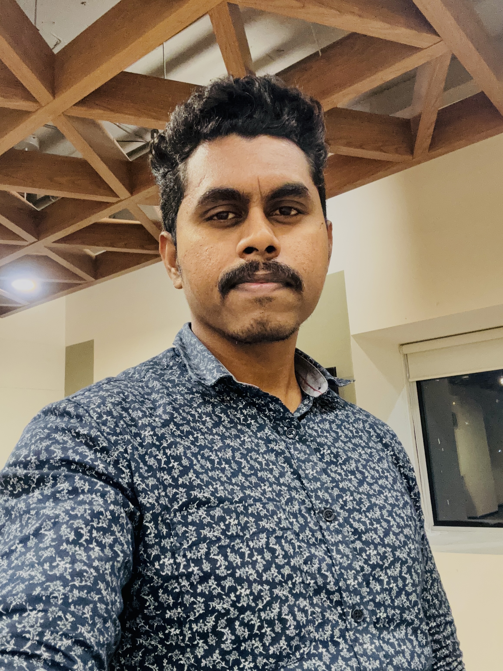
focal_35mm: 30
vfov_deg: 60.0
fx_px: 581
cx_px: 252
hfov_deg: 46.8
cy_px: 336
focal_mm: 2.69
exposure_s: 1/39
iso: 320
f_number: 1.9
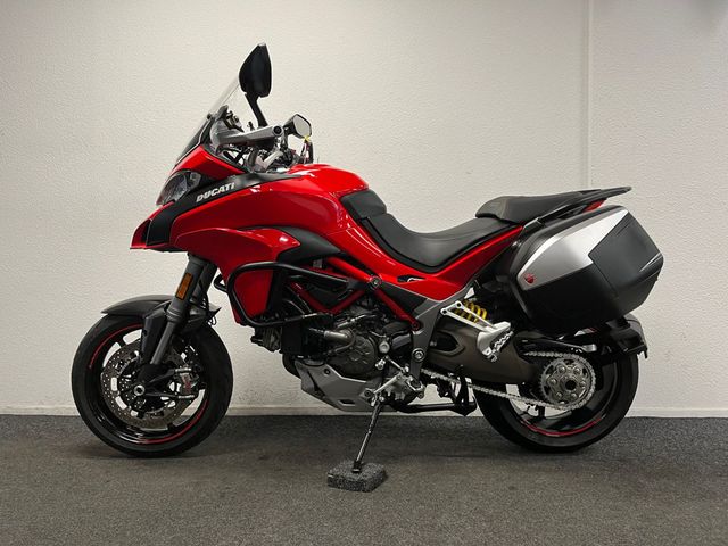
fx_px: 547
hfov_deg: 67.3
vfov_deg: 53.1
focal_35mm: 26
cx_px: 364
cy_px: 273
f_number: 1.6
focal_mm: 5.1
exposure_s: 1/50
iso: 80
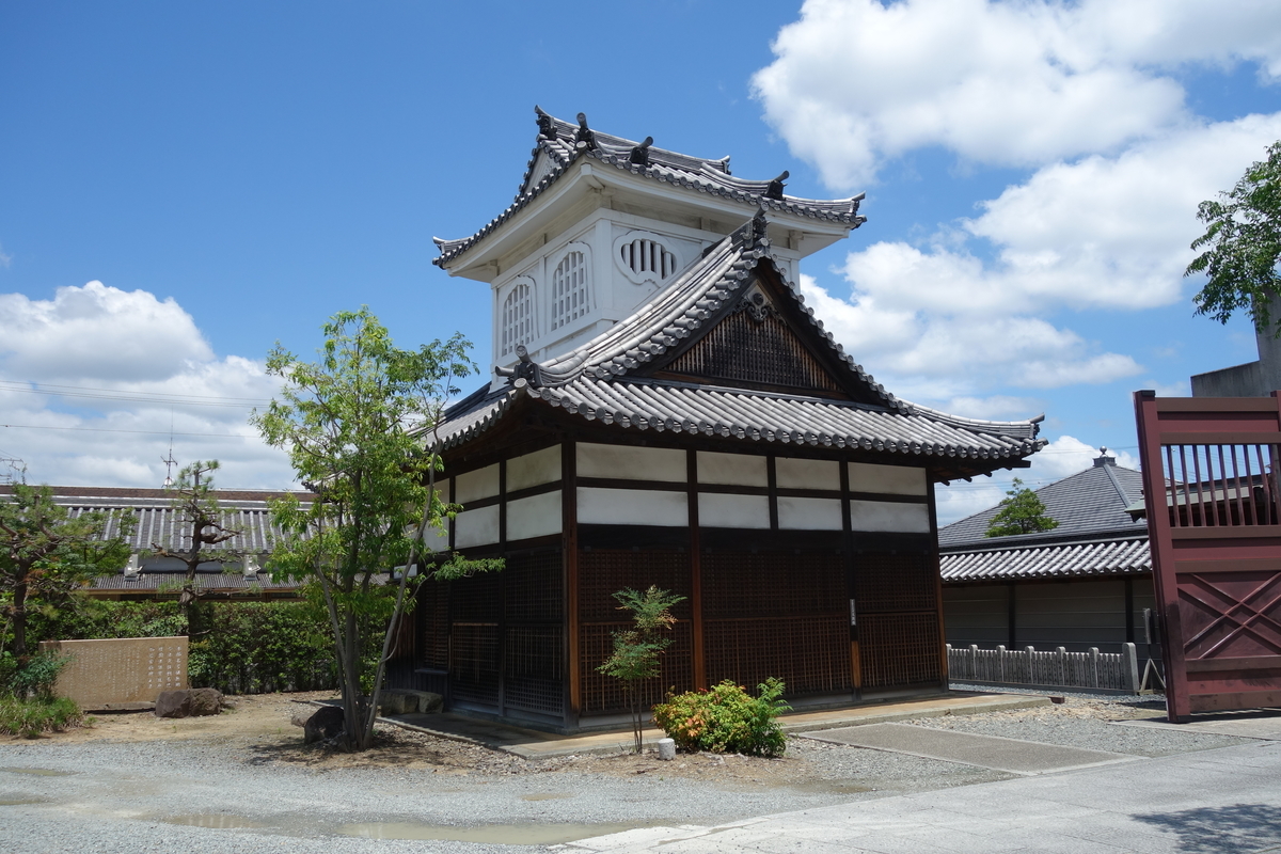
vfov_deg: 46.4
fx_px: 996
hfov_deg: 65.5
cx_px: 640
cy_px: 427
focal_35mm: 28
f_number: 5.6
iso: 125
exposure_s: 1/640
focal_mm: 10.4
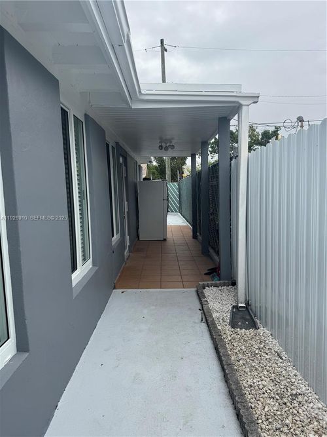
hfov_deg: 56.8
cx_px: 164
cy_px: 218
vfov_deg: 71.6
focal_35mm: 24
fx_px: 302
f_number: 1.78
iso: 80
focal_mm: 6.76
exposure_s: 1/1425
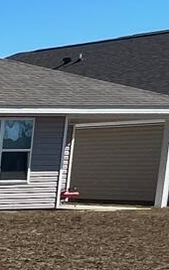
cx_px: -627
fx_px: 752
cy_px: 285
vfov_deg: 19.6
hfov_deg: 6.8
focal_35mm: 102
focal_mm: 1.57
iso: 32
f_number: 1.8
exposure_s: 1/1508
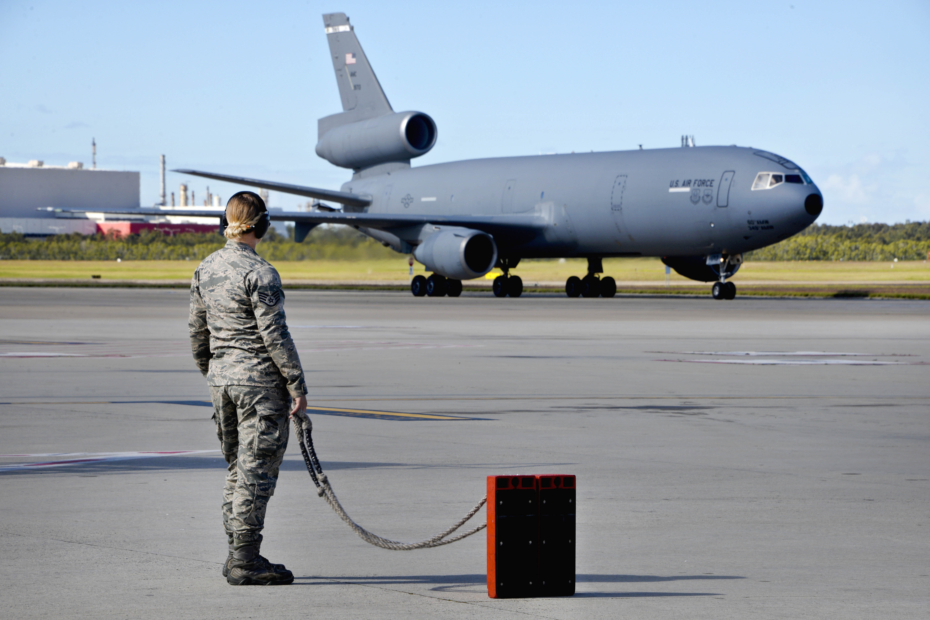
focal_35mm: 190
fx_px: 4908
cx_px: 465
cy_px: 310
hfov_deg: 10.8
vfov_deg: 7.2
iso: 100
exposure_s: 1/100
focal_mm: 190
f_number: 16
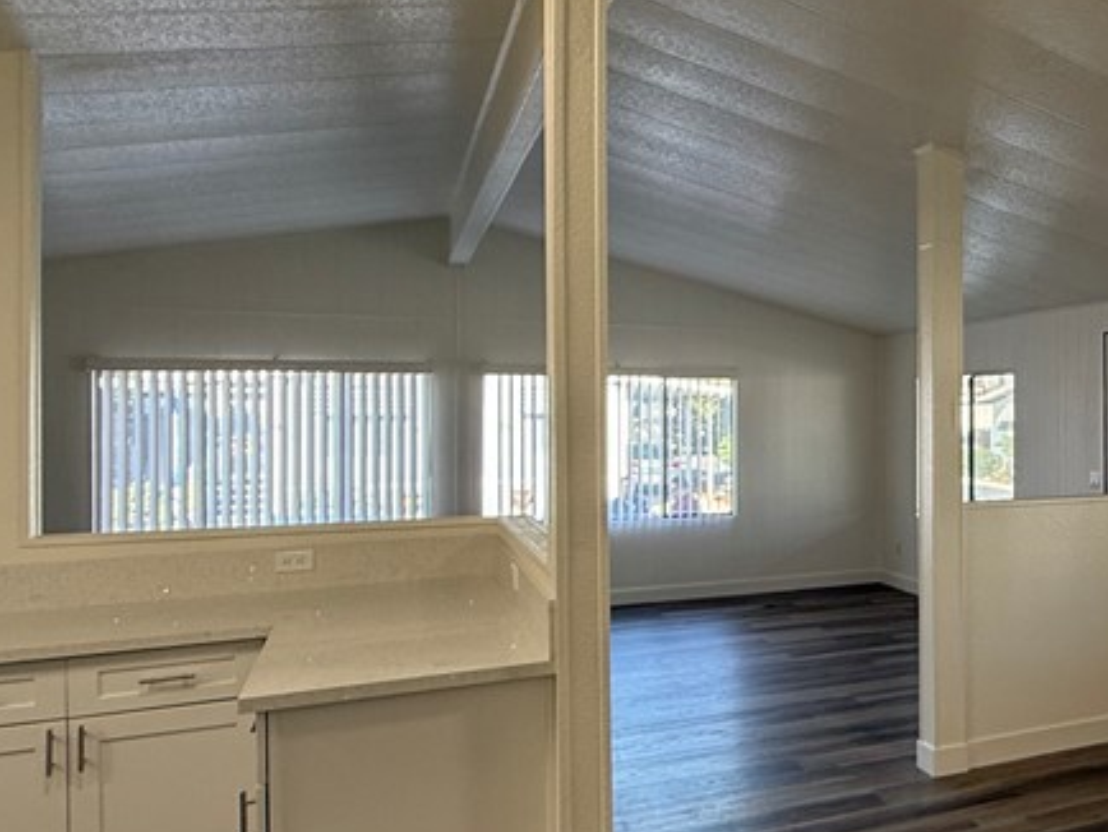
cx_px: 968
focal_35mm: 33
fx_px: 1057
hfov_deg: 50.0
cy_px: 416
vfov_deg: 43.0
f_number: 2.2
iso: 125
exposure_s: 1/120
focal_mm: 2.22
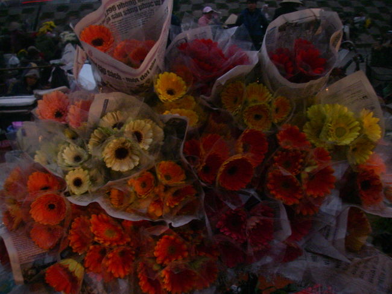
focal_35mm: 38
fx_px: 430
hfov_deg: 49.0
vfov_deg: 37.7
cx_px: 196
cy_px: 147
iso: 400
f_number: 3.3
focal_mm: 6.3
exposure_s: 1/4
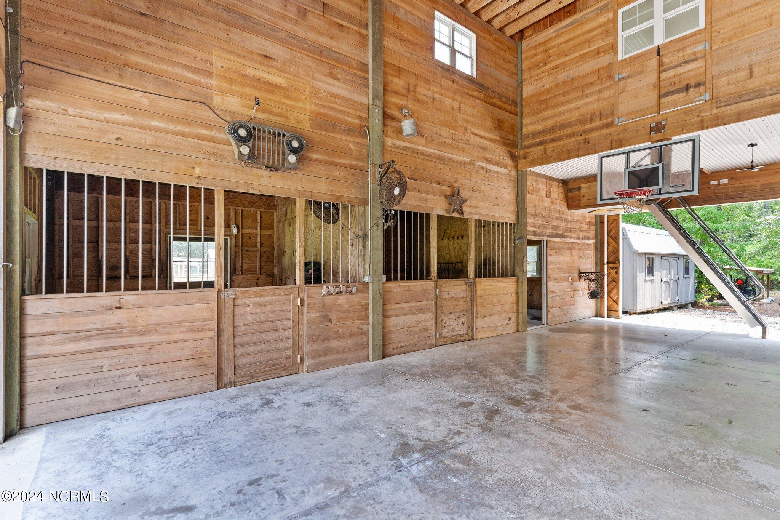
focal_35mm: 17
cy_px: 260
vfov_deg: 70.4
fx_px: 368
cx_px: 390
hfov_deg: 93.3
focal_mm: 17
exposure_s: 1/80
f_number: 5.6
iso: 400
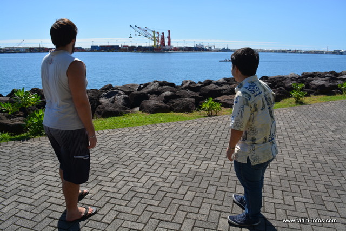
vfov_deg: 48.0
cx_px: 173
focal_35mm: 27
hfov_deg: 67.4
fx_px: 260
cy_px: 116
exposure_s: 1/250
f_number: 8
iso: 100
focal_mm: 18
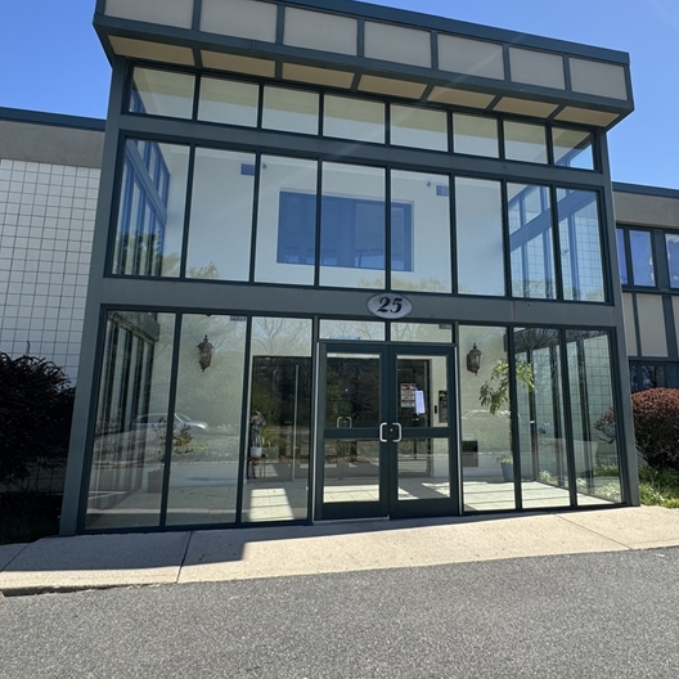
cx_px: 390
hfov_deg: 64.7
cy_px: 307
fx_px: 533
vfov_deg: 64.9
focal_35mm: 24
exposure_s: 1/804
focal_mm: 2.22
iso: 50
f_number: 2.2
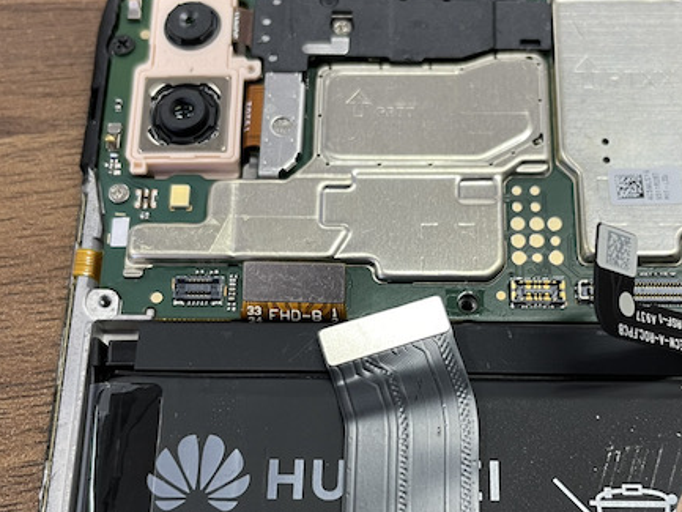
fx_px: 946
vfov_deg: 30.2
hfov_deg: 39.5
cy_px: 315
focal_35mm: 48
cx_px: 400
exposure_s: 1/50
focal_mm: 4.2
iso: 64
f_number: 1.6
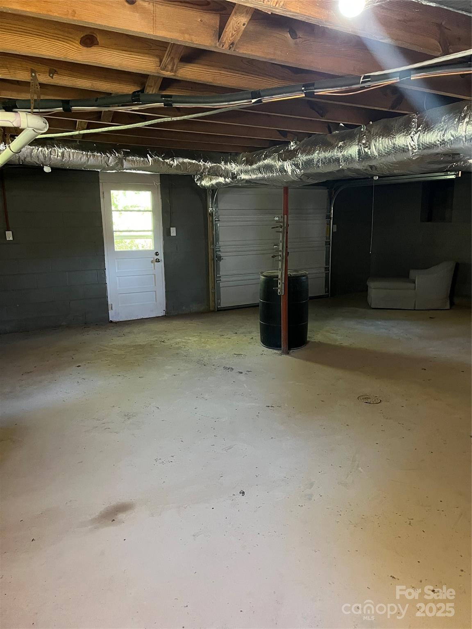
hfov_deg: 53.1
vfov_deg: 67.3
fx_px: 473
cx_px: 236
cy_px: 314
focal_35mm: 26
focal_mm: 5.1
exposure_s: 1/40
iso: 500
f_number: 1.6
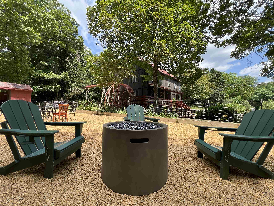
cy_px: 103
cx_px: 137
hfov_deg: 106.2
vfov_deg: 89.9
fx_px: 103
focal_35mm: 13
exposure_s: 1/467
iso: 32
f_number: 1.8
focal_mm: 1.57
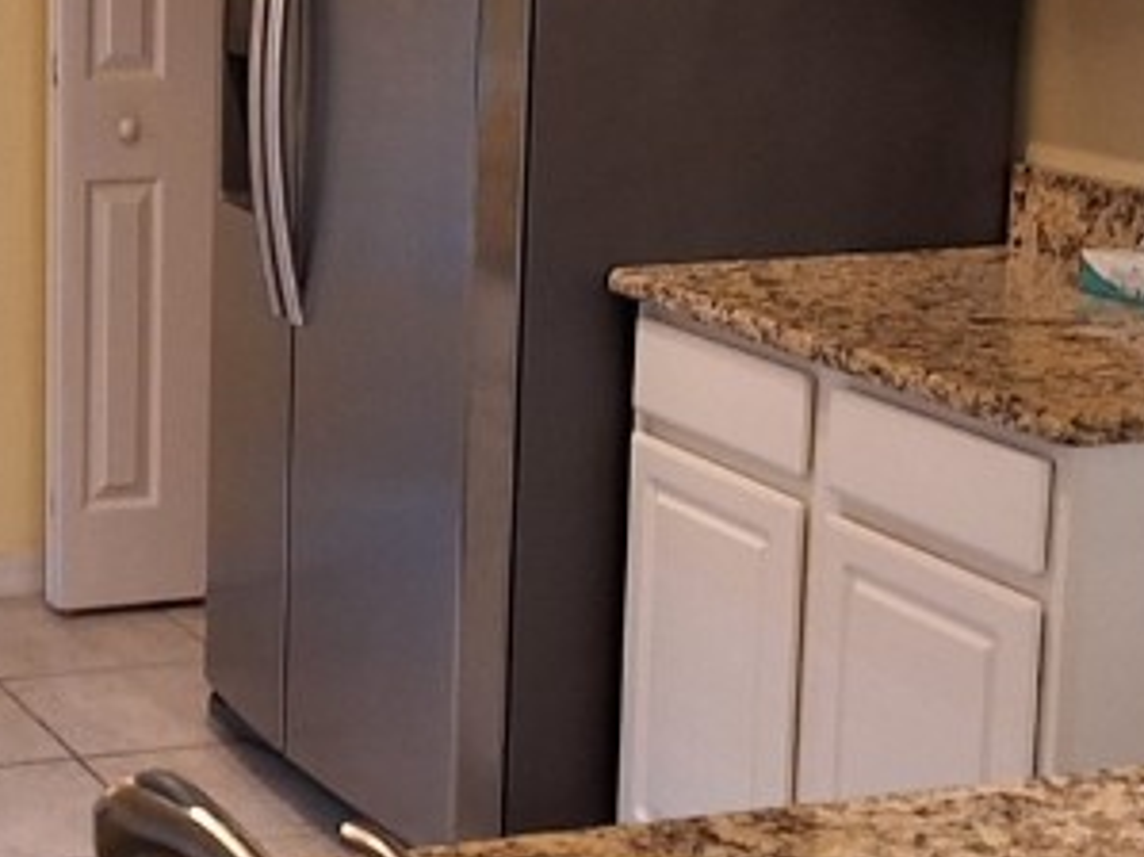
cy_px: 264
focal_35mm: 96
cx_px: 96
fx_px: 3171
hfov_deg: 20.0
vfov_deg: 15.4
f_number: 1.9
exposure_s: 1/50
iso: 125
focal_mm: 2.91
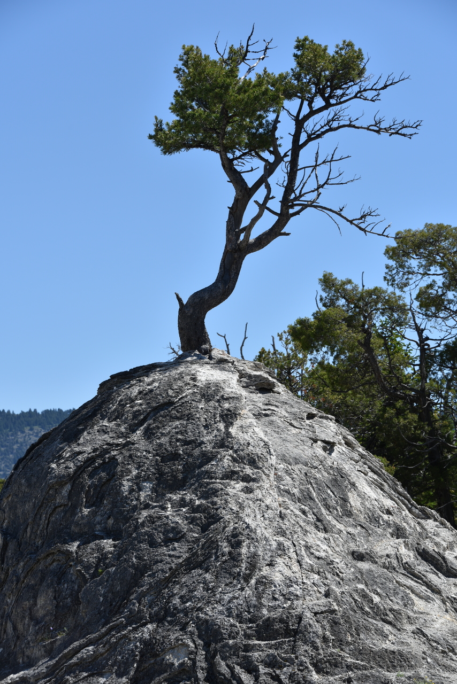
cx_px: 228
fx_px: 1903
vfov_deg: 20.4
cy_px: 342
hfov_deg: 13.7
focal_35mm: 100
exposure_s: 1/320
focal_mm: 100
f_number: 9
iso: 100
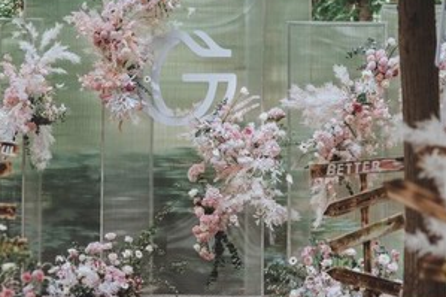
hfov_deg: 14.4
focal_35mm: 142
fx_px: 1758
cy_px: 132
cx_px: 180
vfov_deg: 9.6
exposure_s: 1/125
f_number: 2.5
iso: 100
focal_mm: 85
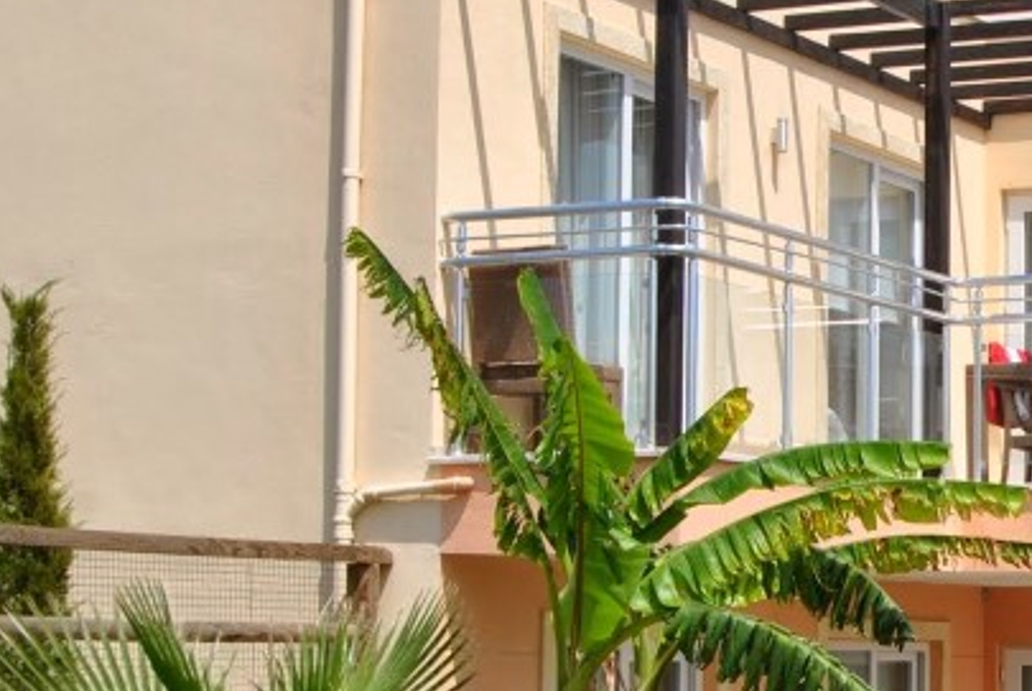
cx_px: 1148
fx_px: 2927
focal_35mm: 102
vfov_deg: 13.4
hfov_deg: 19.1
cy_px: 462
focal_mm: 24
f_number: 8
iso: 100
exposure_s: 1/250
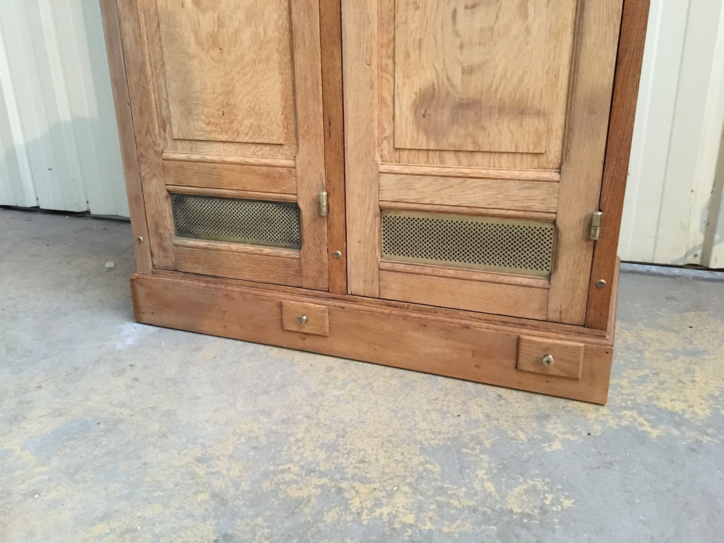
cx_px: 362
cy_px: 272
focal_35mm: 29
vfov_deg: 48.2
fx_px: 607
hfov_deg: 61.7
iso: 320
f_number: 2.2
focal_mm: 4.15
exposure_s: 1/17
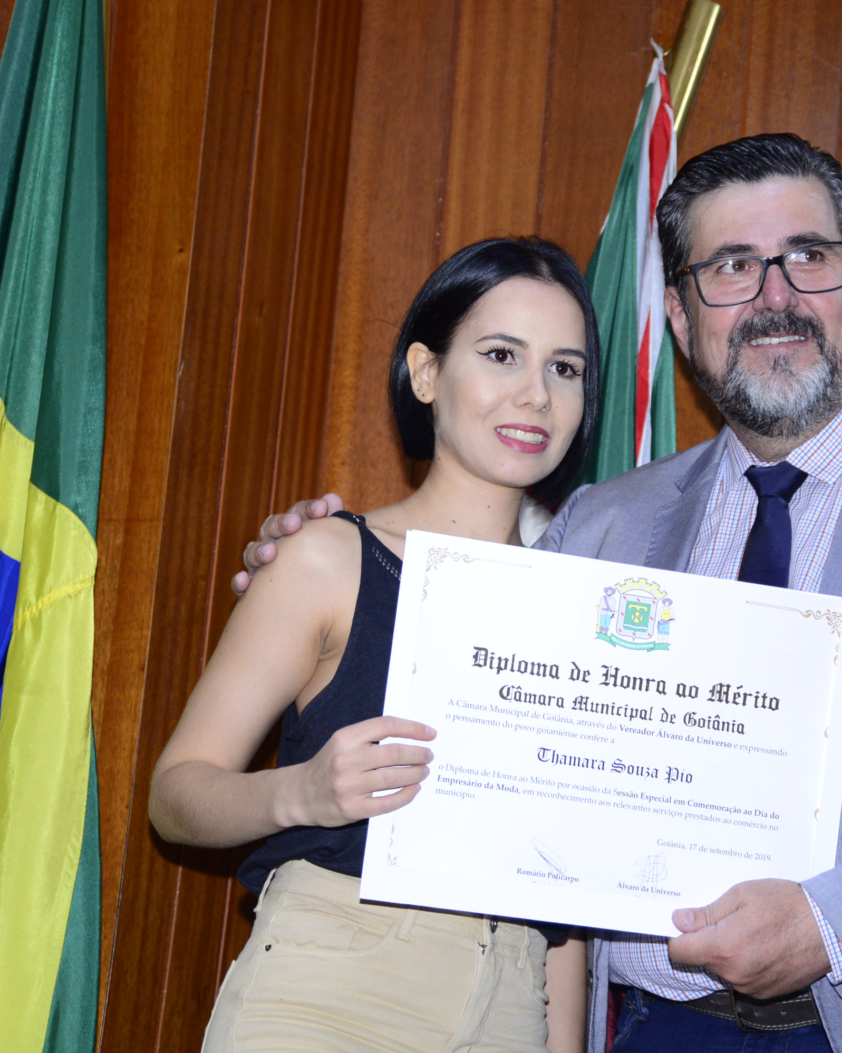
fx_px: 3085
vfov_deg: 19.4
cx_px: 606
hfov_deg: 15.5
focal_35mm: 99
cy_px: 527
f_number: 5.3
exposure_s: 1/125
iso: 2000
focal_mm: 70
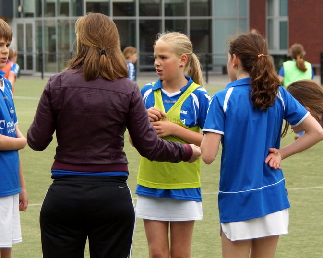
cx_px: 201
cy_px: 117
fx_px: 1536
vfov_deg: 9.6
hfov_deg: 12.0
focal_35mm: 161
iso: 640
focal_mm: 75
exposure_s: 1/640
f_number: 5.6
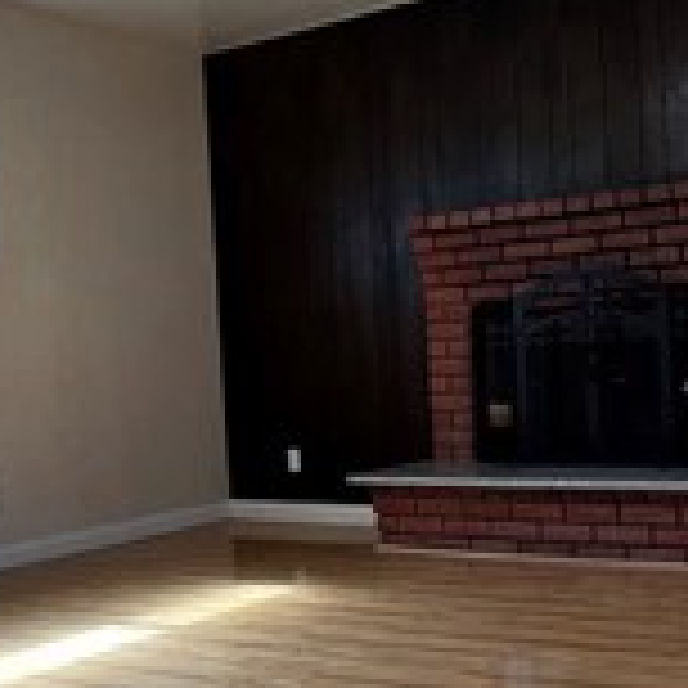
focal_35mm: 48
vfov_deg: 35.3
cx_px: 337
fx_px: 1079
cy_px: 387
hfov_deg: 35.4
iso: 125
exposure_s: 1/120
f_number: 1.8
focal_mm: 1.57
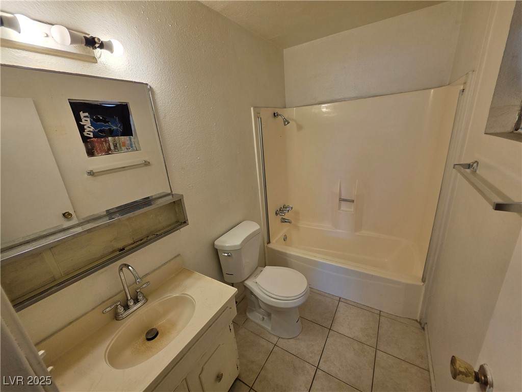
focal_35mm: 13
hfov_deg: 106.2
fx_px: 196
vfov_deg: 89.9
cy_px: 196
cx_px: 261
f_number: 1.9
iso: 64
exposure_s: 1/120
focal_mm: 2.2
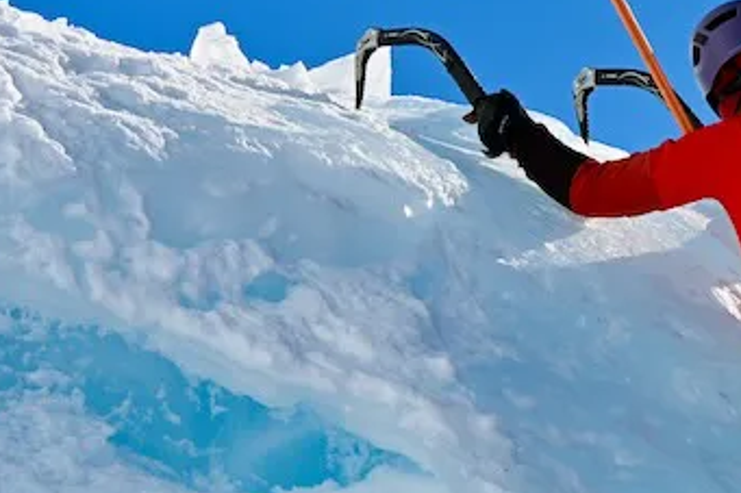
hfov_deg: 6.0
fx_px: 6974
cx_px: 924
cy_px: 350
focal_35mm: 339
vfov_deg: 4.0
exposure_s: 1/250
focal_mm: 105
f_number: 11
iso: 100
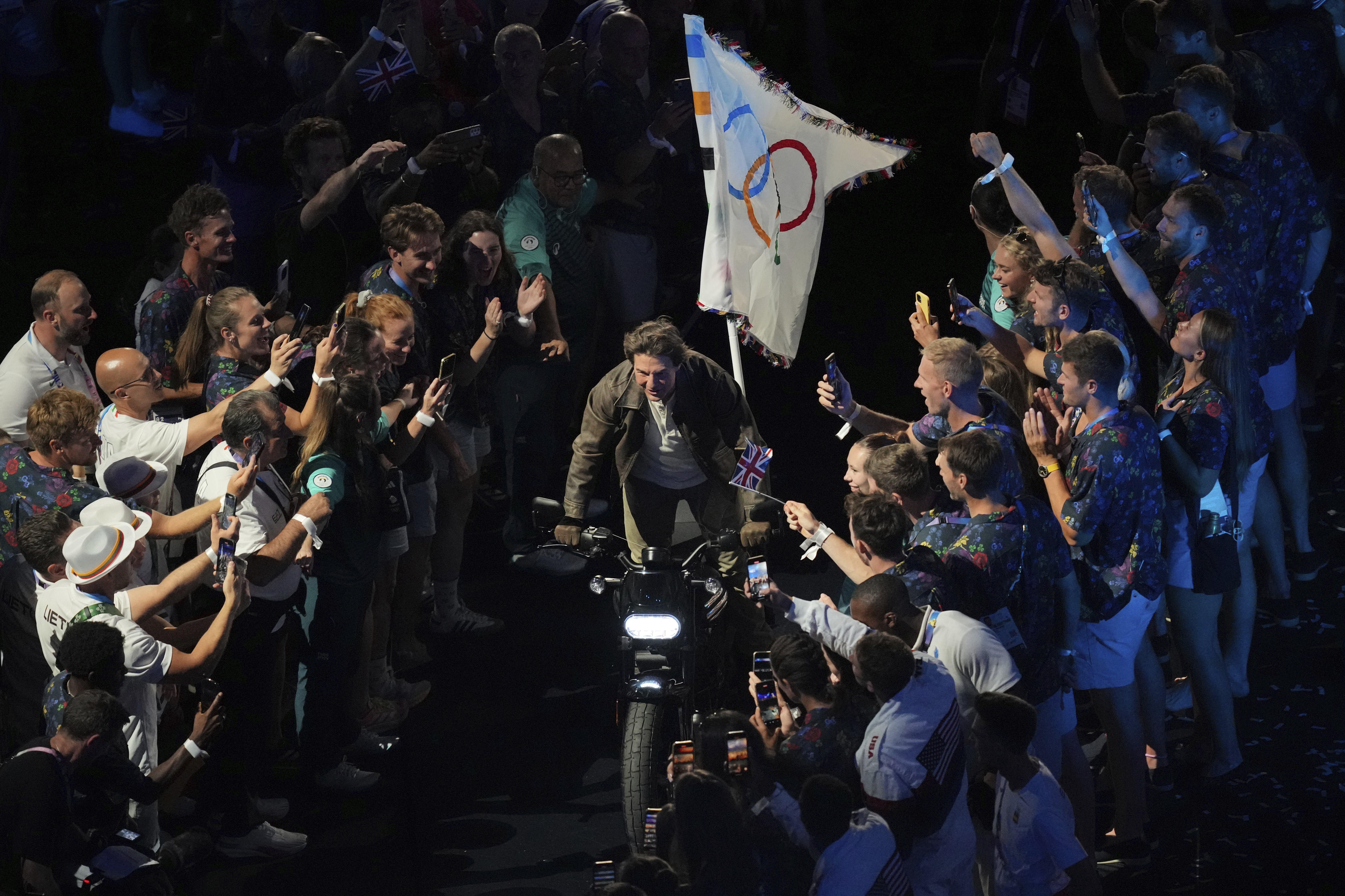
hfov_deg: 5.2
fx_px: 14943
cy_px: 448
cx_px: 672
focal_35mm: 400
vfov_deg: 3.4
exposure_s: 1/1000
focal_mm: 400
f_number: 2.8
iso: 5000
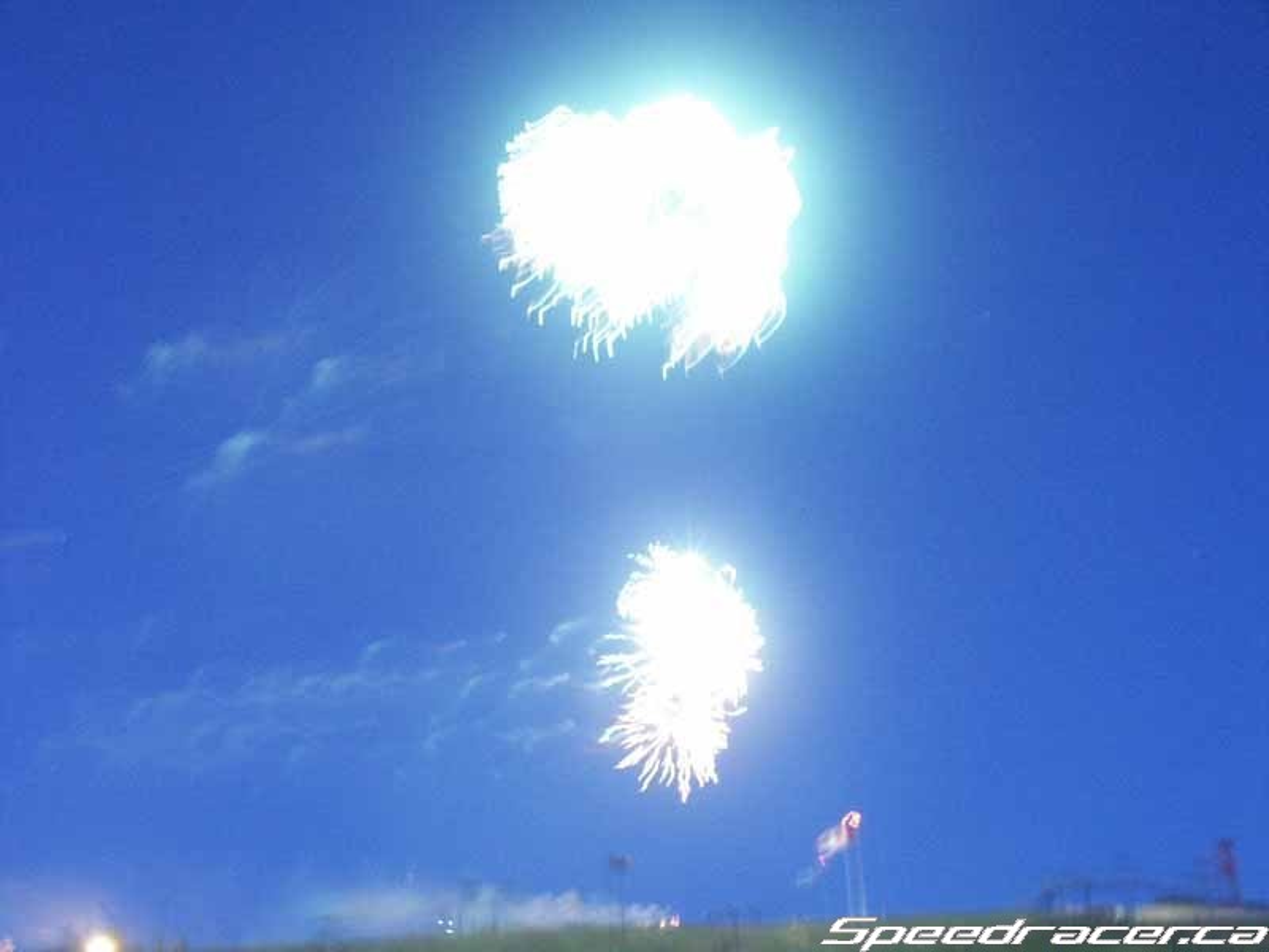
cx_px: 634
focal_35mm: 61
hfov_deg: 31.7
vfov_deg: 24.0
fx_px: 2236
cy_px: 476
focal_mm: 15.24
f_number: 3.5
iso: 400
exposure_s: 4
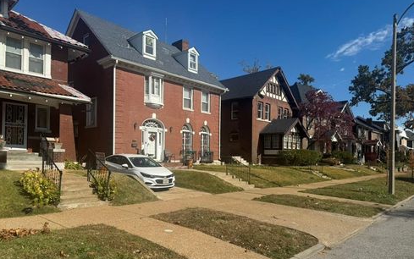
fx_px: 293
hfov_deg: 70.4
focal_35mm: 26
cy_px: 149
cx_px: 204
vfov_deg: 47.5
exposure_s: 1/6410
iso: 80
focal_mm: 6.76
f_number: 1.78
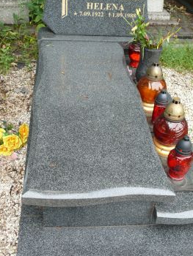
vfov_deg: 39.6
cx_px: 114
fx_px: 356
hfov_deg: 30.2
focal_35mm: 48
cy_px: 121
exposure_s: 1/60
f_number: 2.8
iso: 100
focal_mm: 7.4
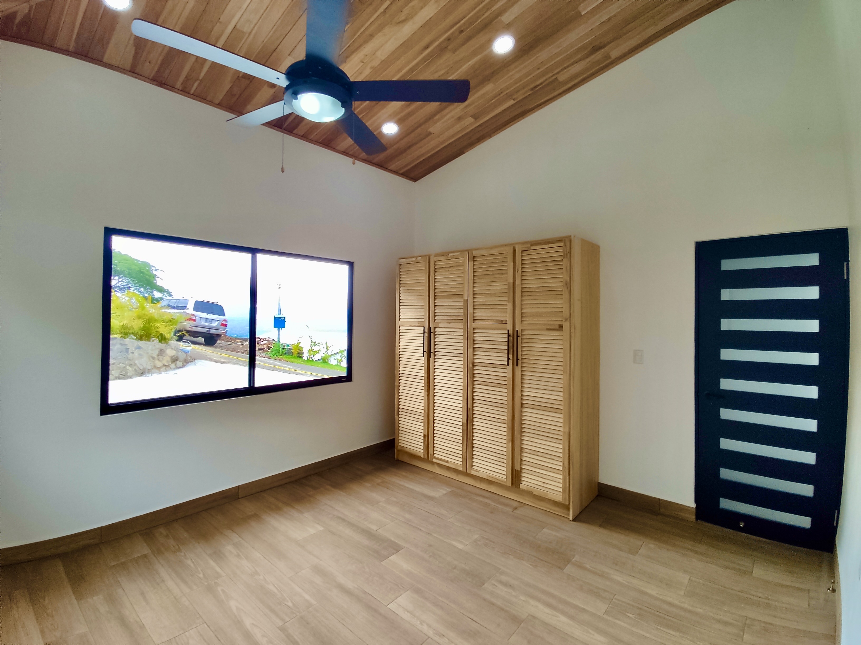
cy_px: 322
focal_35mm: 15
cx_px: 430
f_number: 2.2
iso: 50
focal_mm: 1.6
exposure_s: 1/207
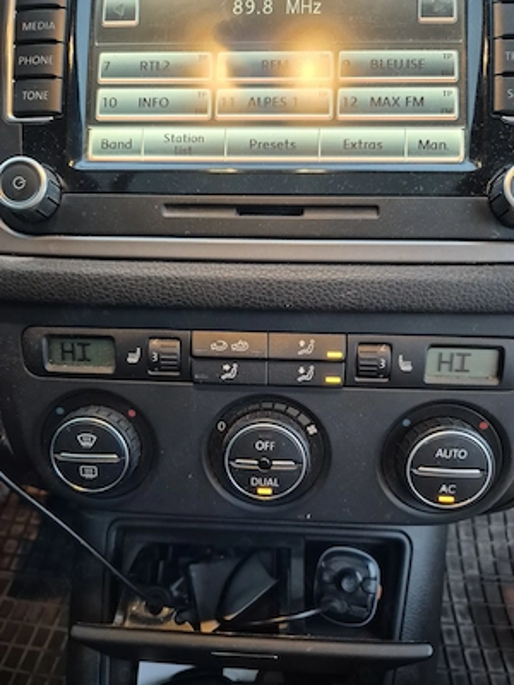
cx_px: 257
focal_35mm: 23
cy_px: 342
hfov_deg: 58.9
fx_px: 455
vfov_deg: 73.9
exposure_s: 1/33
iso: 1600
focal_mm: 5.4
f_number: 1.8
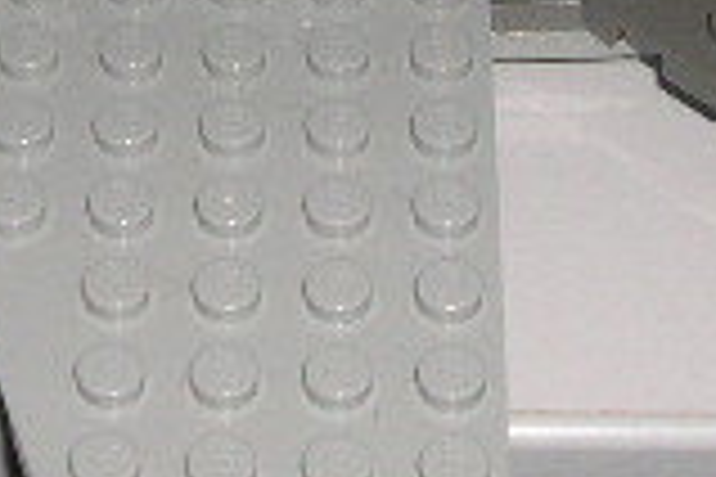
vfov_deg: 8.5
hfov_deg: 12.9
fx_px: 3162
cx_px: 153
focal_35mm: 159
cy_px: -202
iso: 100
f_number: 7.6
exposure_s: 1/60
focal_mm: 8
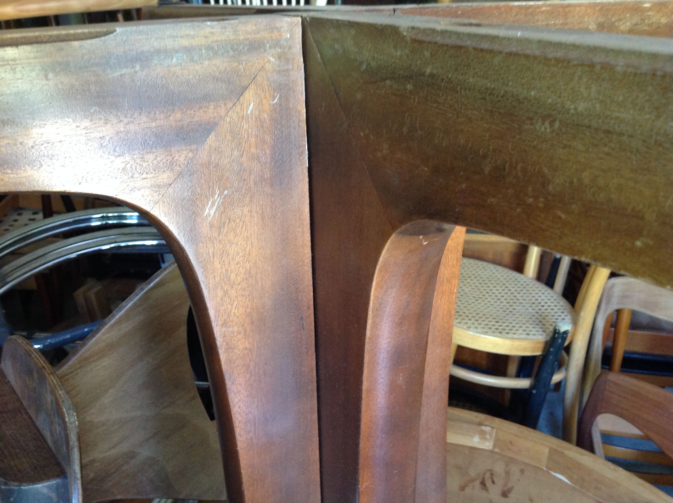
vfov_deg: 40.6
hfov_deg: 52.7
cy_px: 252
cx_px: 336
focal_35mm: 35
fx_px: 679
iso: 250
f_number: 2.4
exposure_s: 1/15
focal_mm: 4.28
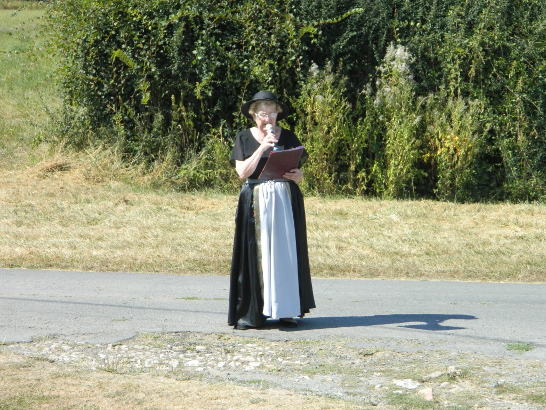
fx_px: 2035
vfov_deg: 11.5
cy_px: 205
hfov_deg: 15.3
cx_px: 273
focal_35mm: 129
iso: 140
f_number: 4.7
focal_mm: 23.2
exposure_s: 1/500
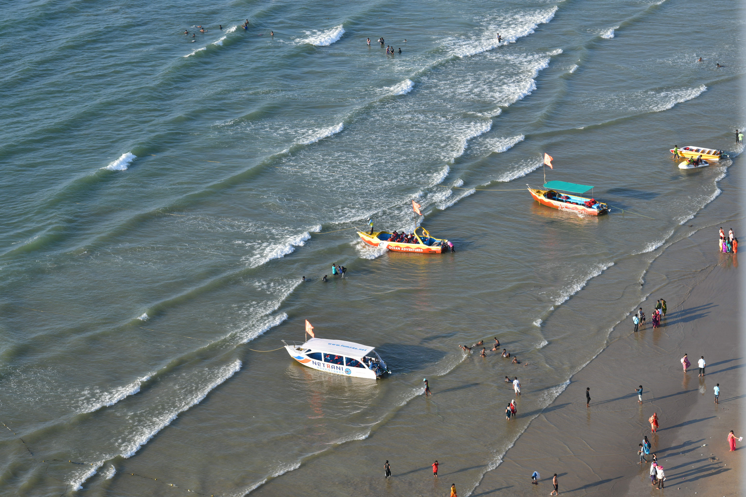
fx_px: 2072
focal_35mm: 100
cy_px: 248
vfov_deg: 13.7
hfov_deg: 20.4
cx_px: 373
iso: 250
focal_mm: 100
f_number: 9
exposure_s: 1/320
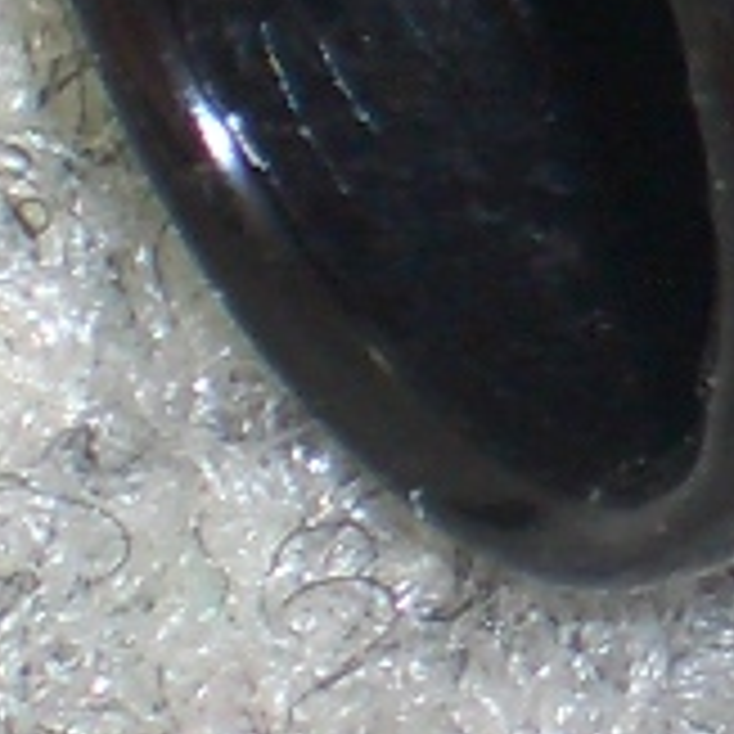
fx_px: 21807
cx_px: 1468
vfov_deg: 1.9
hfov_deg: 1.9
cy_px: -513
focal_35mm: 909
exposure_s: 1/60
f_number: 4.8
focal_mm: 17.4
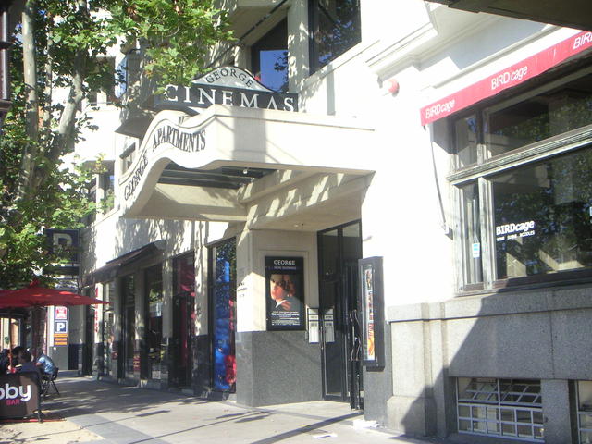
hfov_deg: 40.4
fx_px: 804
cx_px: 296
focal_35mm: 47
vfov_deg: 30.9
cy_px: 222
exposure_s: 1/45
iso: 160
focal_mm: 7.3
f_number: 6.7
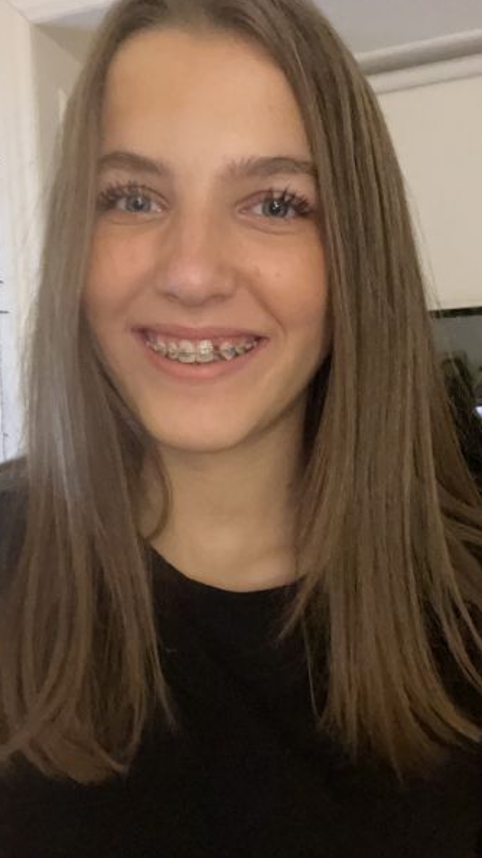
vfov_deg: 59.5
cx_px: 215
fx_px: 750
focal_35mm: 33
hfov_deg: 35.6
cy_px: 426
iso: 800
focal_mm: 2.71
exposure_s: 1/15
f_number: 2.2
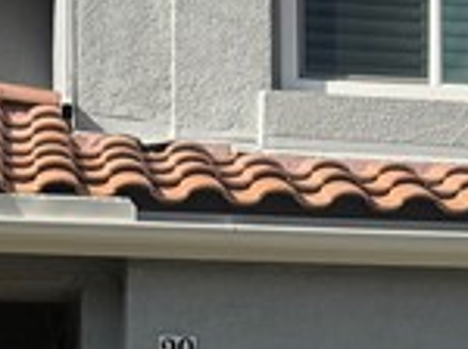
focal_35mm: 164
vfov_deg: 8.9
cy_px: 427
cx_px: 424
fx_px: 2214
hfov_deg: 12.0
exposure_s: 1/4950
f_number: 1.78
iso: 80
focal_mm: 6.76
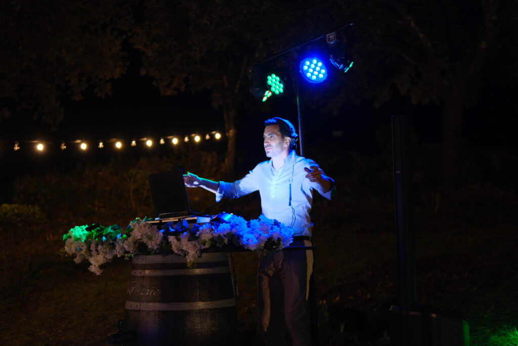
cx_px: 259
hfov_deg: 43.6
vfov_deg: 29.9
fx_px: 648
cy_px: 173
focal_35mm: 45
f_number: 1.4
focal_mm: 30
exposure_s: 1/125
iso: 800
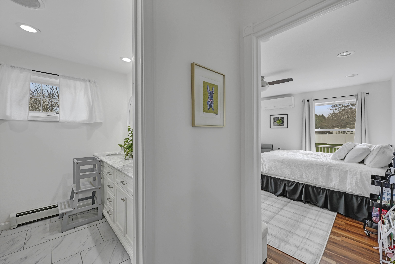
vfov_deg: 81.2
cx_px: 198
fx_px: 154
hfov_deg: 104.3
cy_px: 132
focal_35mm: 14
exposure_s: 1/640
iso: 2000
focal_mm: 14
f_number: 14
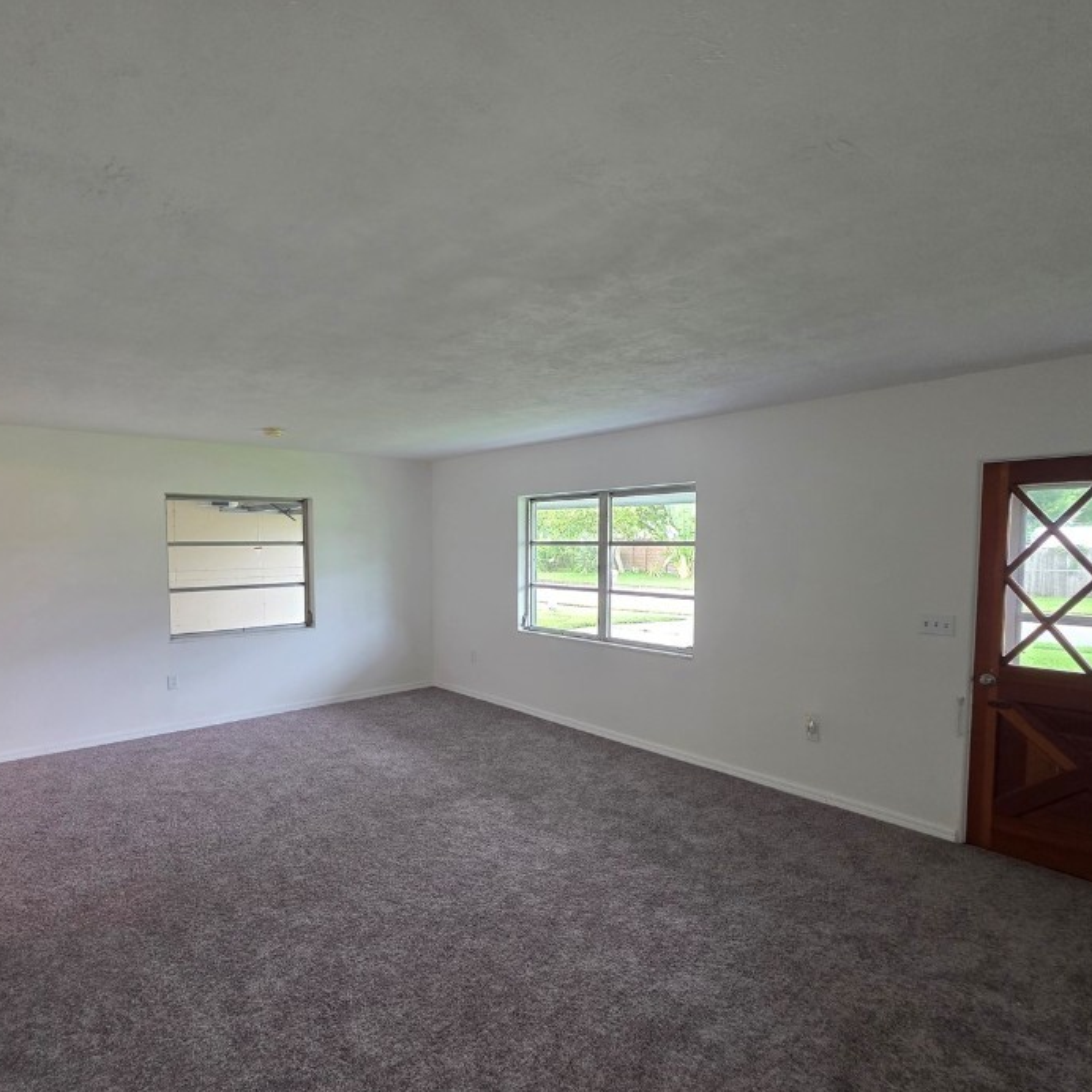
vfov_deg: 83.9
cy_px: 578
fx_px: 607
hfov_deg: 83.6
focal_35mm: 17
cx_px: 483
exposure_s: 1/60
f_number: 1.9
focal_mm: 2.2
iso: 250
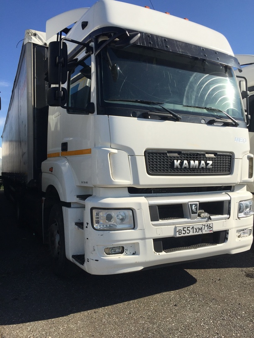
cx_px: 127
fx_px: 284
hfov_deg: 48.2
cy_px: 169
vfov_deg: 61.7
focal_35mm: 29
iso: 32
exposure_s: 1/2475
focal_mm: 4.15
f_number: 2.2
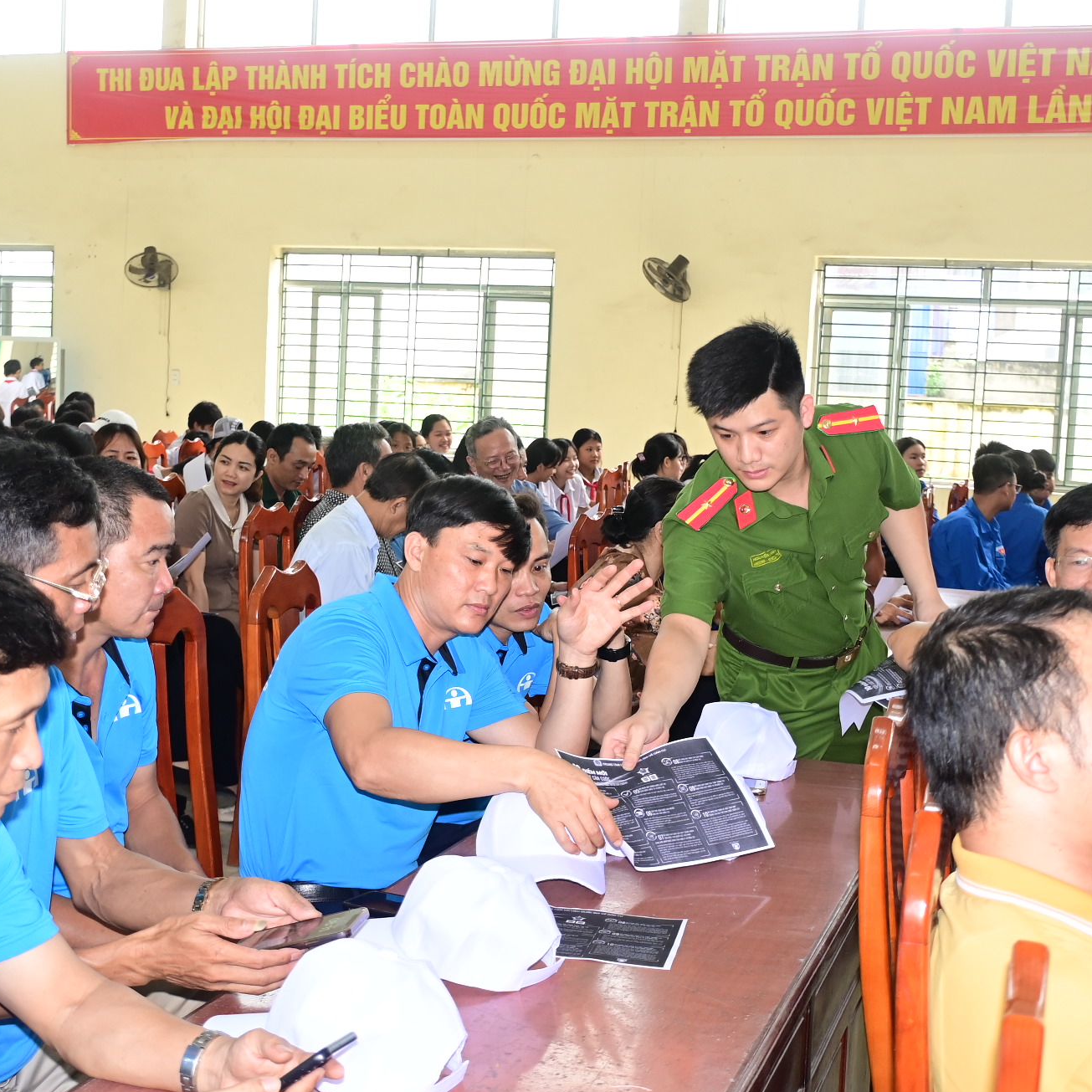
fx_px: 1785
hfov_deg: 34.0
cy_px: 546
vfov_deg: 34.0
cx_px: 464
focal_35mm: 50
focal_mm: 26
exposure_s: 1/200
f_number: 3.8
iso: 640
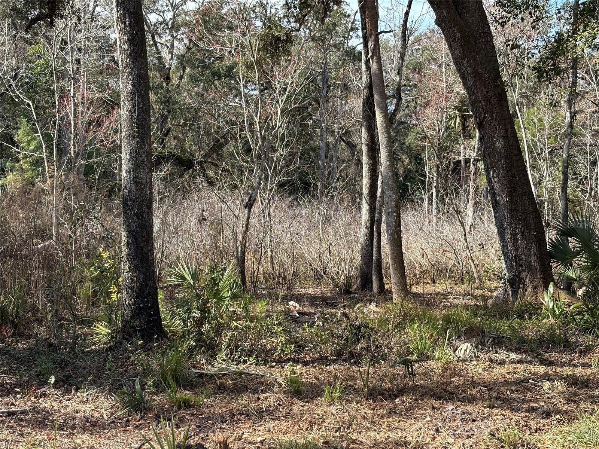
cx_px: 300
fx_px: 900
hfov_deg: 36.8
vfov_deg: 28.0
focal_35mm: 52
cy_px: 224
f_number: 1.6
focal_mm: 5.96
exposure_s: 1/1156
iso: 50
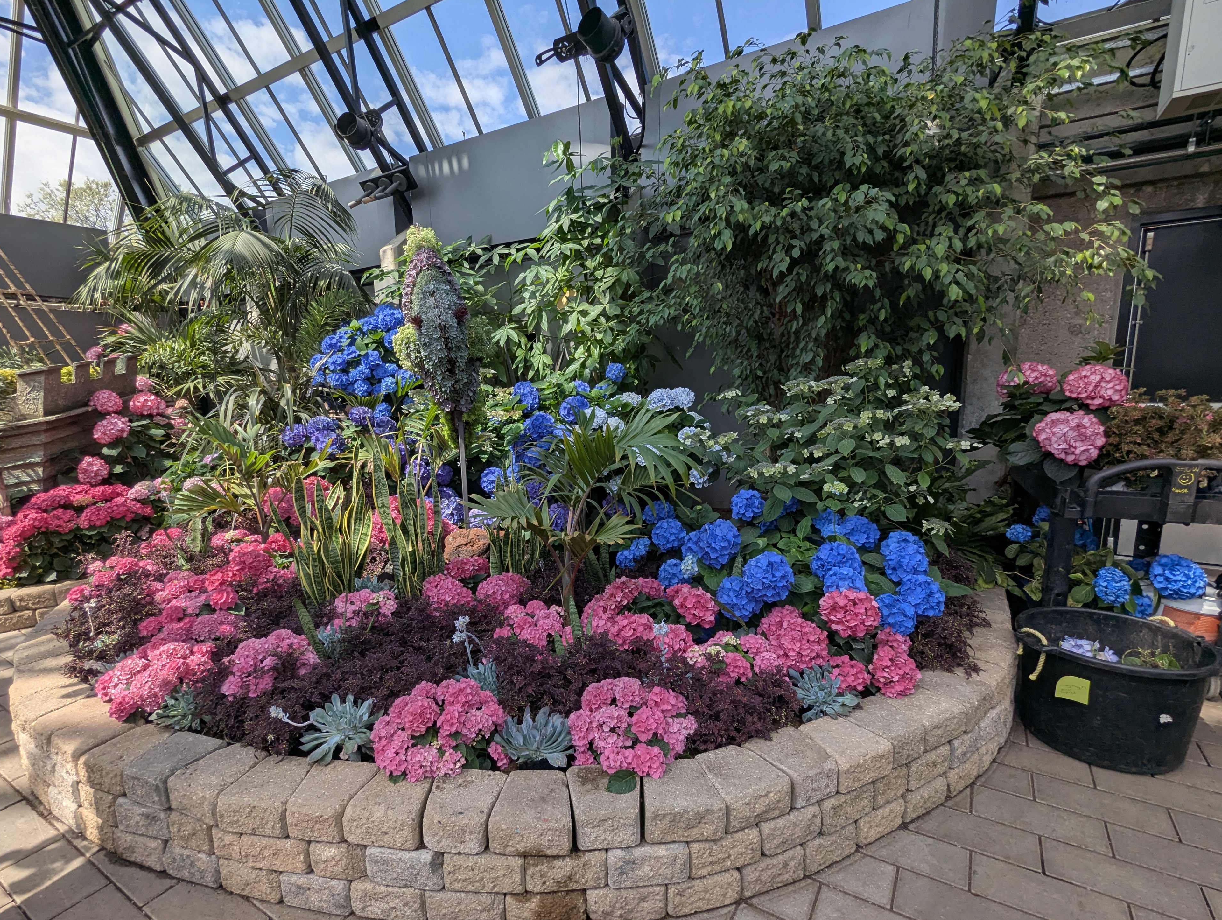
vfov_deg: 74.8
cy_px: 486
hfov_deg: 90.8
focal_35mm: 17
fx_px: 601
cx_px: 574
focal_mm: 2.35
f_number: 2.2
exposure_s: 1/775
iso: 46
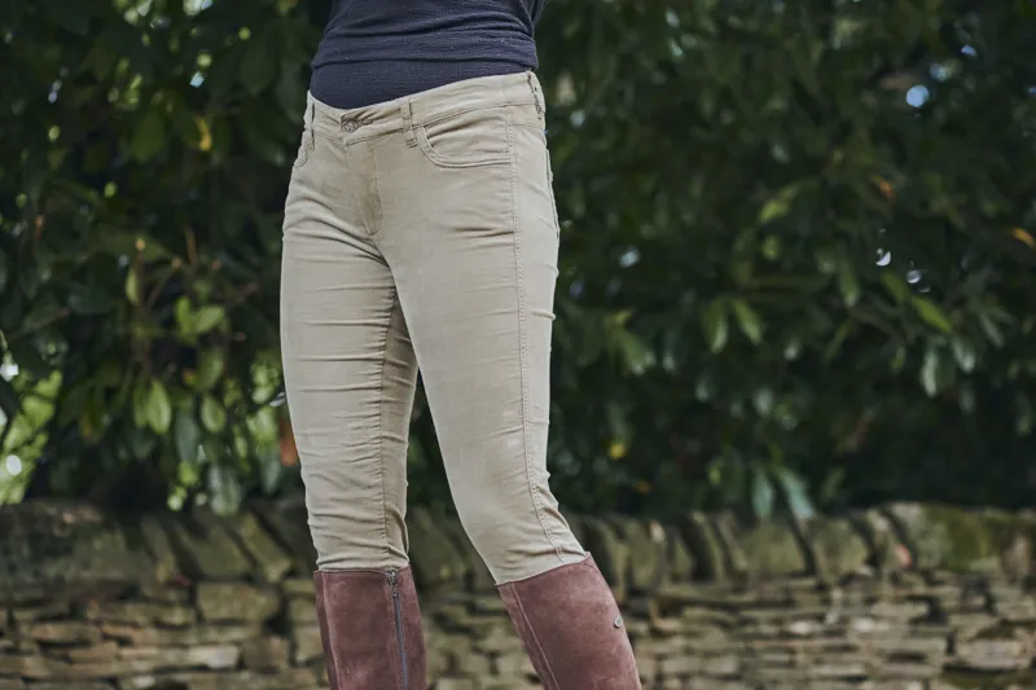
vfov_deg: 13.0
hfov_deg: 19.5
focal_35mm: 105
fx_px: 3021
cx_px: 518
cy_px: 345
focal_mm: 105
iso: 800
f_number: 4
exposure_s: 1/320
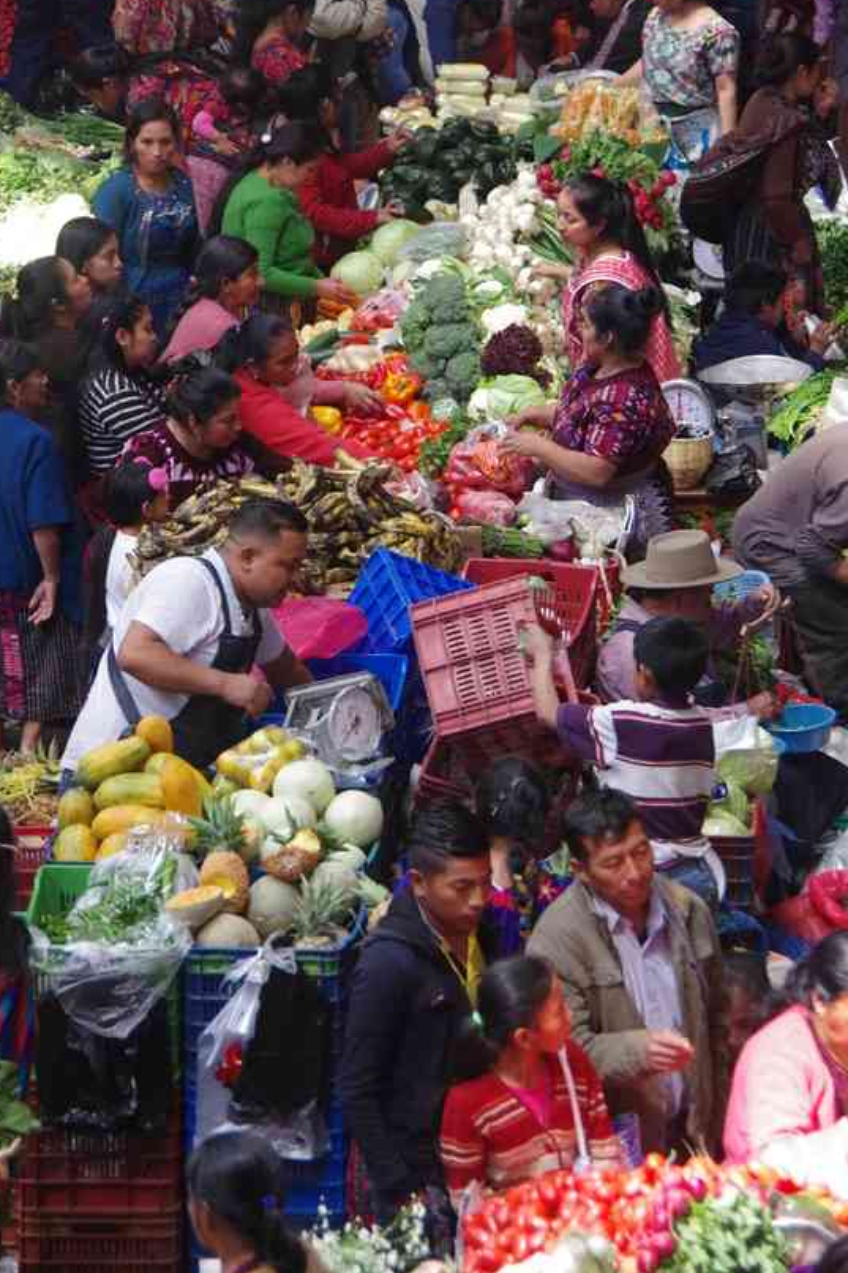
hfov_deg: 14.7
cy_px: 487
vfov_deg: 21.9
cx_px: 363
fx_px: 3287
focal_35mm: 93
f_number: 5.6
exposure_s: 1/80
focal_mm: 50
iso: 3200
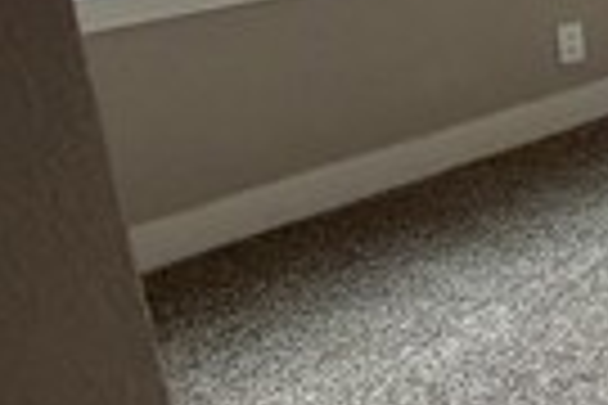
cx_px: 1144
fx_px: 1165
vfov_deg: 19.2
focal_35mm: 69
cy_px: 0
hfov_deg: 19.8
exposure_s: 1/112
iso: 320
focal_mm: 2.22
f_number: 2.2
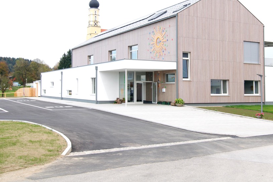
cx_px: 182
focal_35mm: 49
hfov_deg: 39.9
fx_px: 371
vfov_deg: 27.3
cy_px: 62
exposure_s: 1/320
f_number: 9
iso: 200
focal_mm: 24
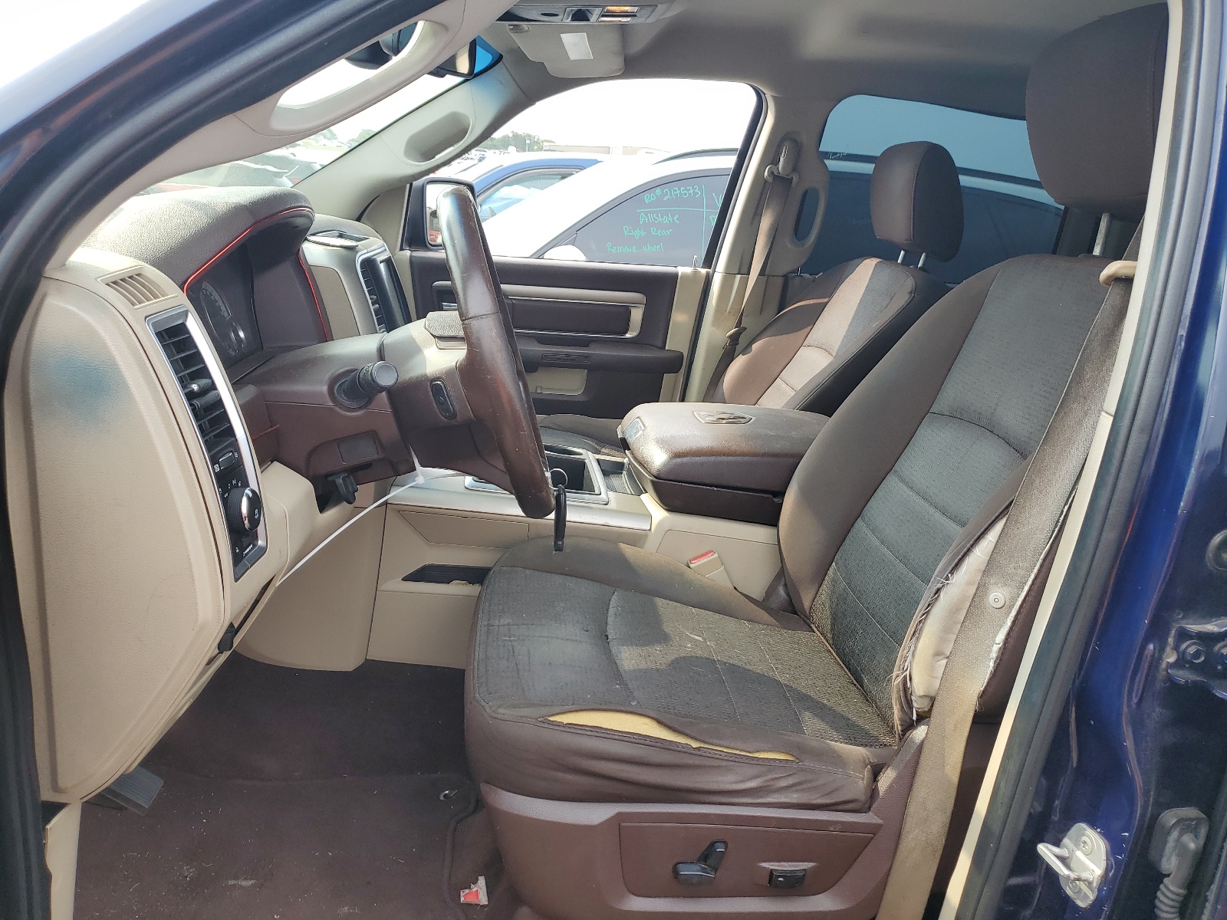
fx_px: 922
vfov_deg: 53.1
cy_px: 460
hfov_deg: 67.3
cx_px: 614
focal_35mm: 26
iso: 50
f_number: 1.5
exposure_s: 1/588
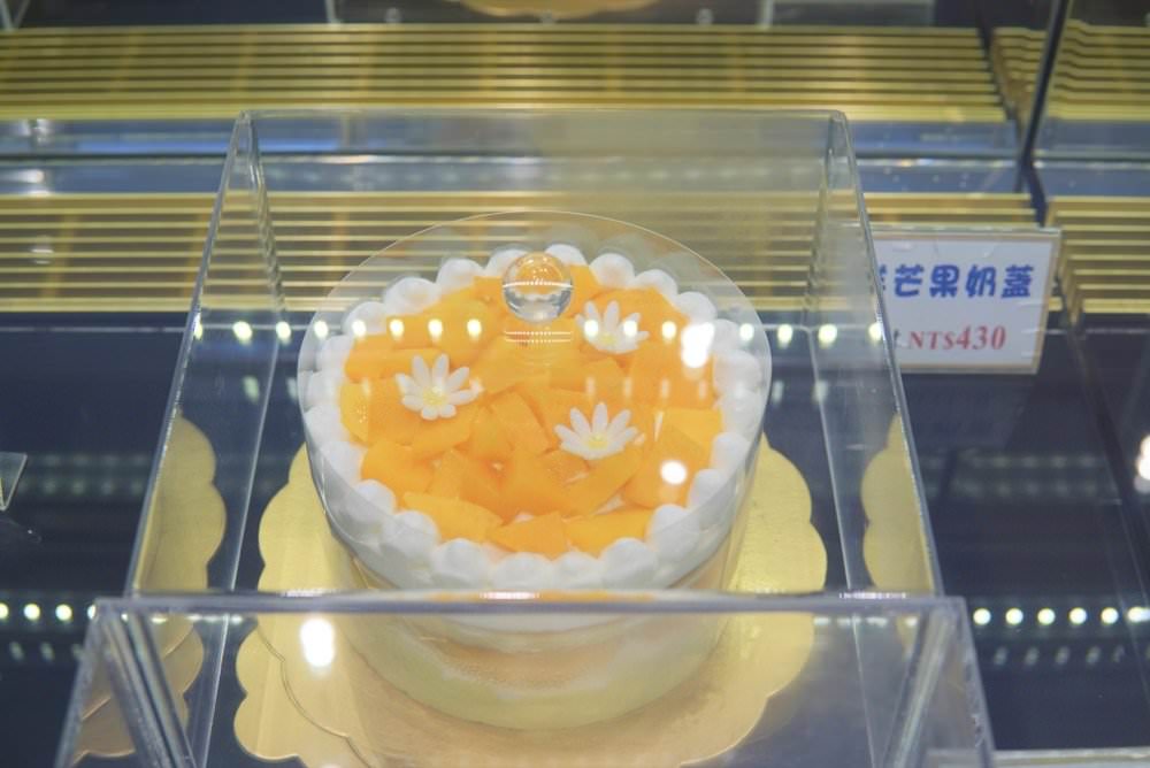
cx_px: 575
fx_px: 1438
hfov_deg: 43.6
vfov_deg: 29.9
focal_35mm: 45
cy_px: 384
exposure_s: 1/160
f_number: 4
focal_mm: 30
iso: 200
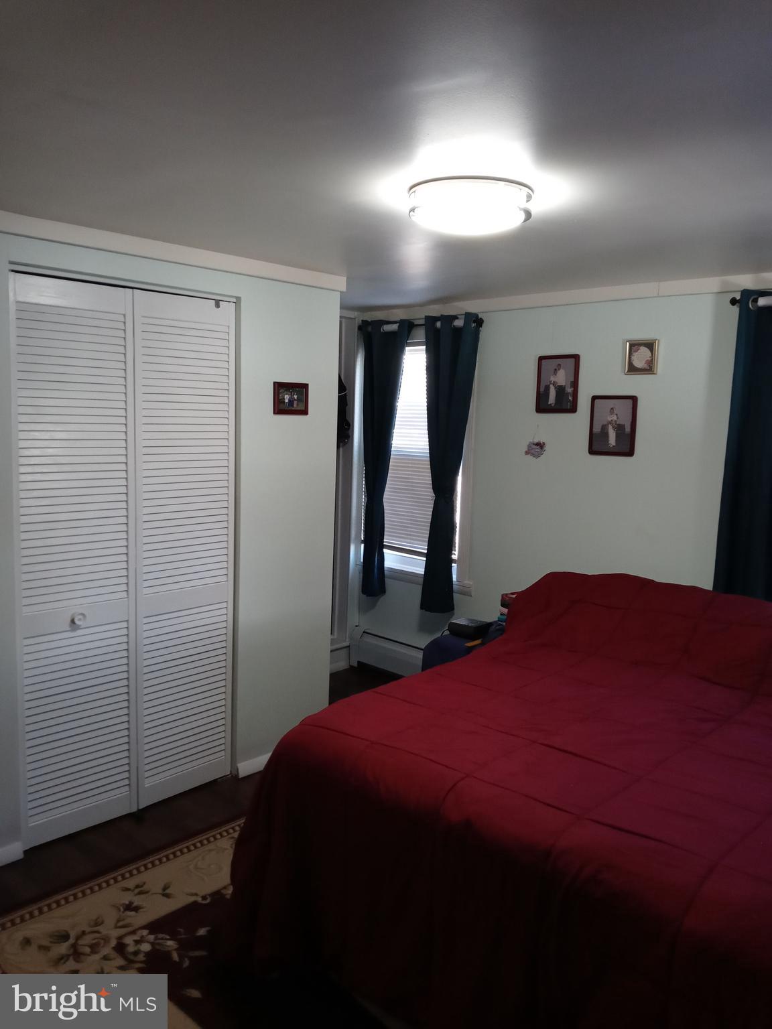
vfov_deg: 63.4
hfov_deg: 49.7
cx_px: 386
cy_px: 514
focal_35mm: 28
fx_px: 833
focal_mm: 3.61
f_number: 1.8
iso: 200
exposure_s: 1/30
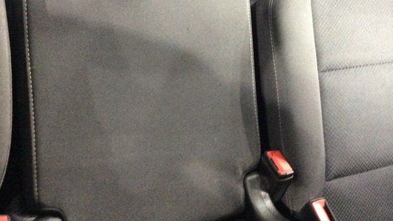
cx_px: 176
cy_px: 78
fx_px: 438
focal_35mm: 42
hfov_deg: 48.3
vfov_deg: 28.2
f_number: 2.4
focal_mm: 3.3
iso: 640
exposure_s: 1/15
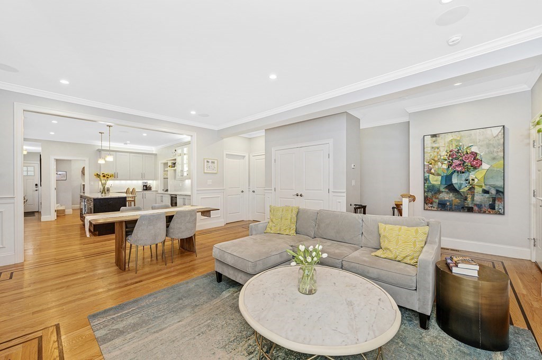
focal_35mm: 14
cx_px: 271
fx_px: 211
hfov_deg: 104.3
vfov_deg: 81.1
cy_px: 180
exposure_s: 1/80
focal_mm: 14
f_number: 5.6
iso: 800
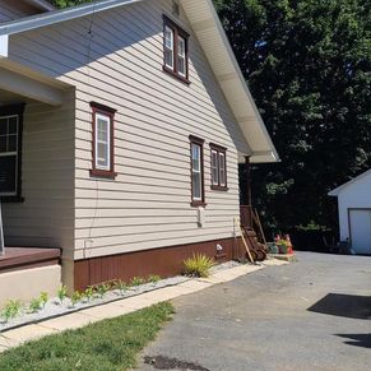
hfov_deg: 41.6
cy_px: 157
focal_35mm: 38
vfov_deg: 43.7
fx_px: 461
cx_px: 64
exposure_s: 1/1189
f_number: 1.8
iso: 16
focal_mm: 7
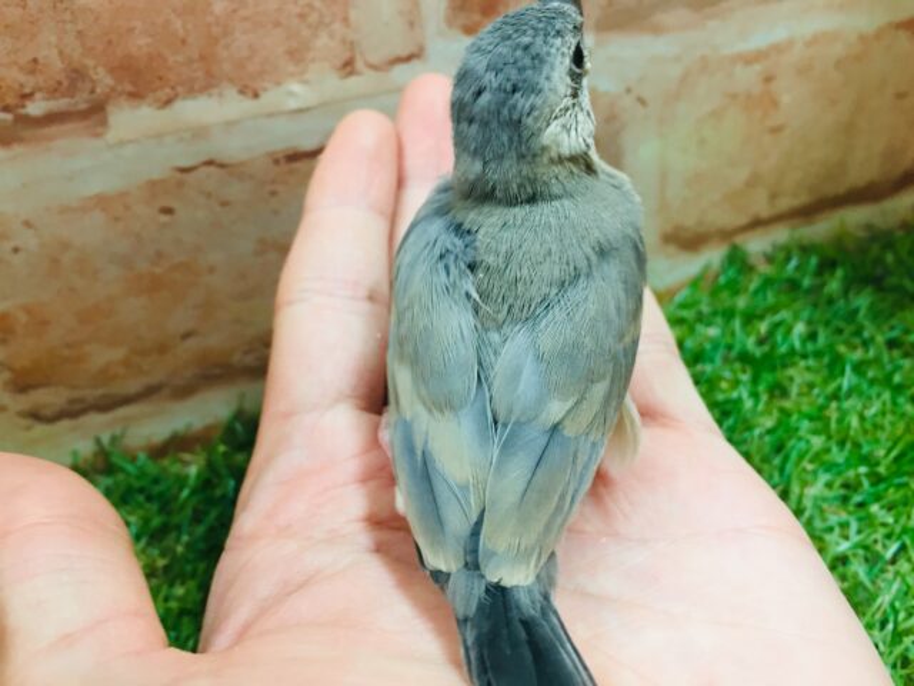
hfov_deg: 61.7
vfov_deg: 48.2
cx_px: 457
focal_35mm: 29
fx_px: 766
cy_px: 343
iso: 80
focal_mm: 4.15
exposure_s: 1/30
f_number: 2.2
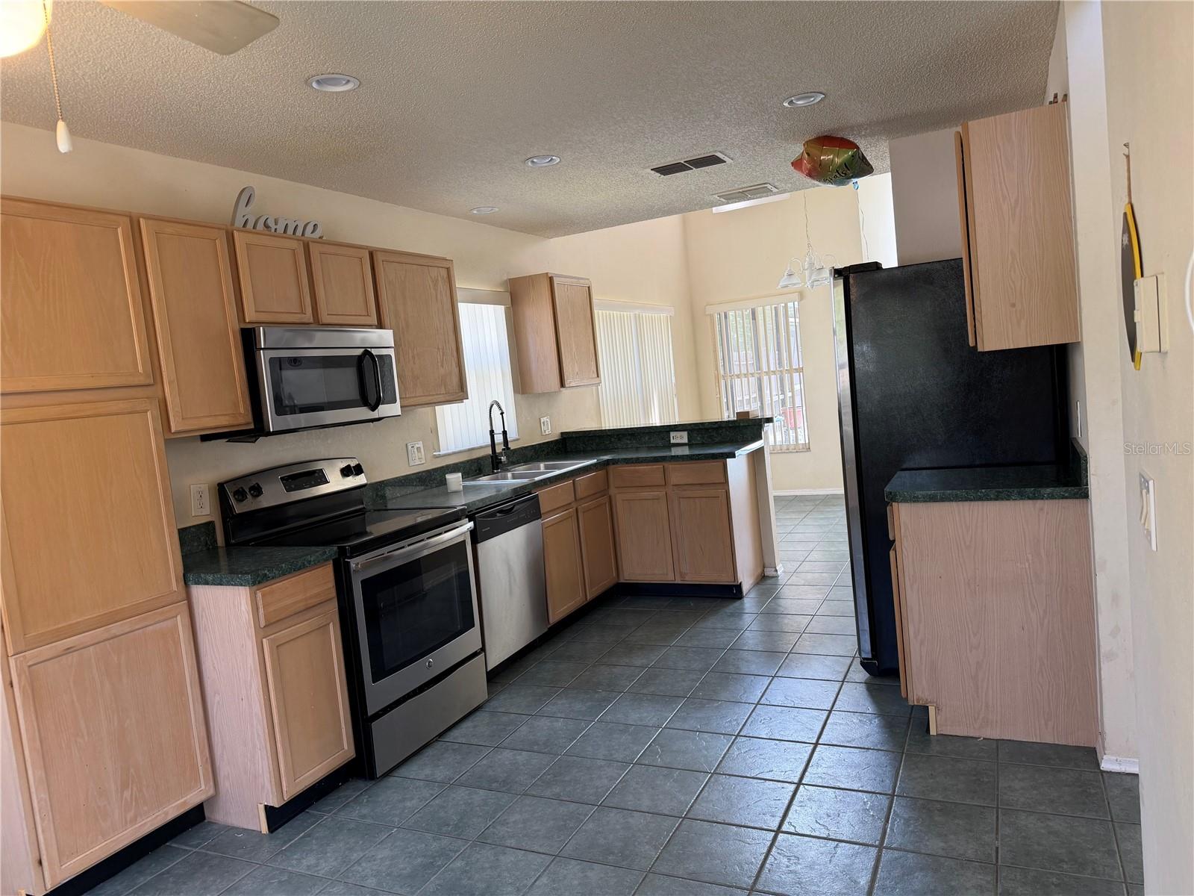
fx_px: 828
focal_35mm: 24
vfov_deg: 56.8
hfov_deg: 71.6
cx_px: 597
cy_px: 448
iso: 125
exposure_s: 1/120
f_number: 1.78
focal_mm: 6.76
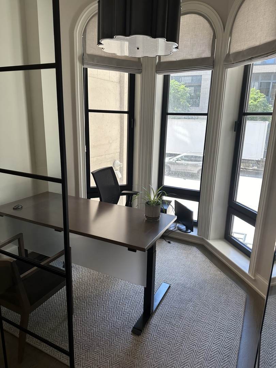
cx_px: 138
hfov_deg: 56.8
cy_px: 184
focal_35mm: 24
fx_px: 255
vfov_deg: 71.6
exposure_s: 1/160
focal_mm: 6.86
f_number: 1.78
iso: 64
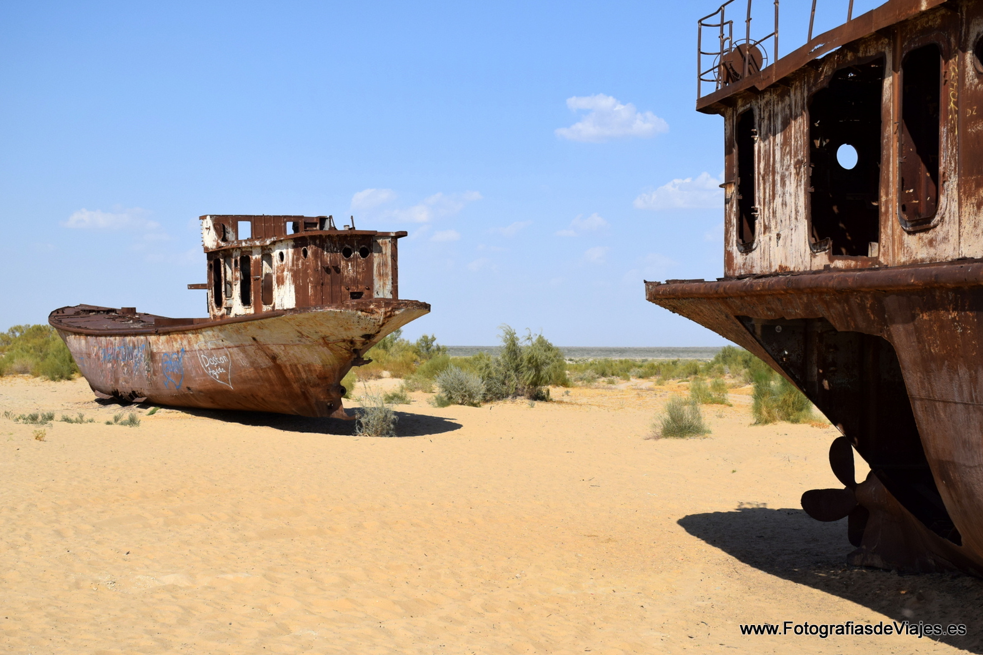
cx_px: 489
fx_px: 1584
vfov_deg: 23.4
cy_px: 326
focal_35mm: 58
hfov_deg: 34.5
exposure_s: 1/2000
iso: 400
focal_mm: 38
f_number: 8
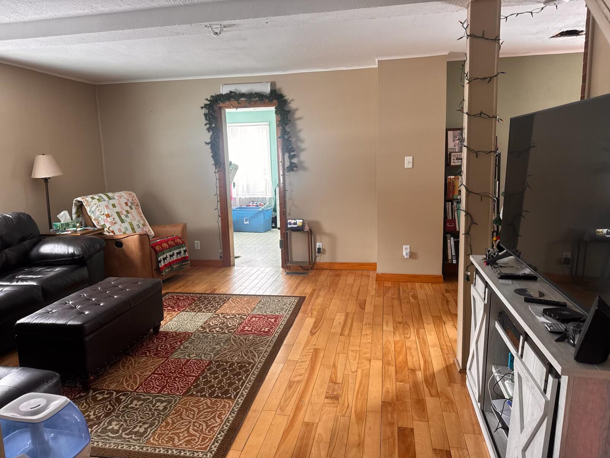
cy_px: 229
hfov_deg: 71.6
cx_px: 305
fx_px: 423
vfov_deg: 56.8
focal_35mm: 24
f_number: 1.78
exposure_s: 1/60
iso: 250
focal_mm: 6.76
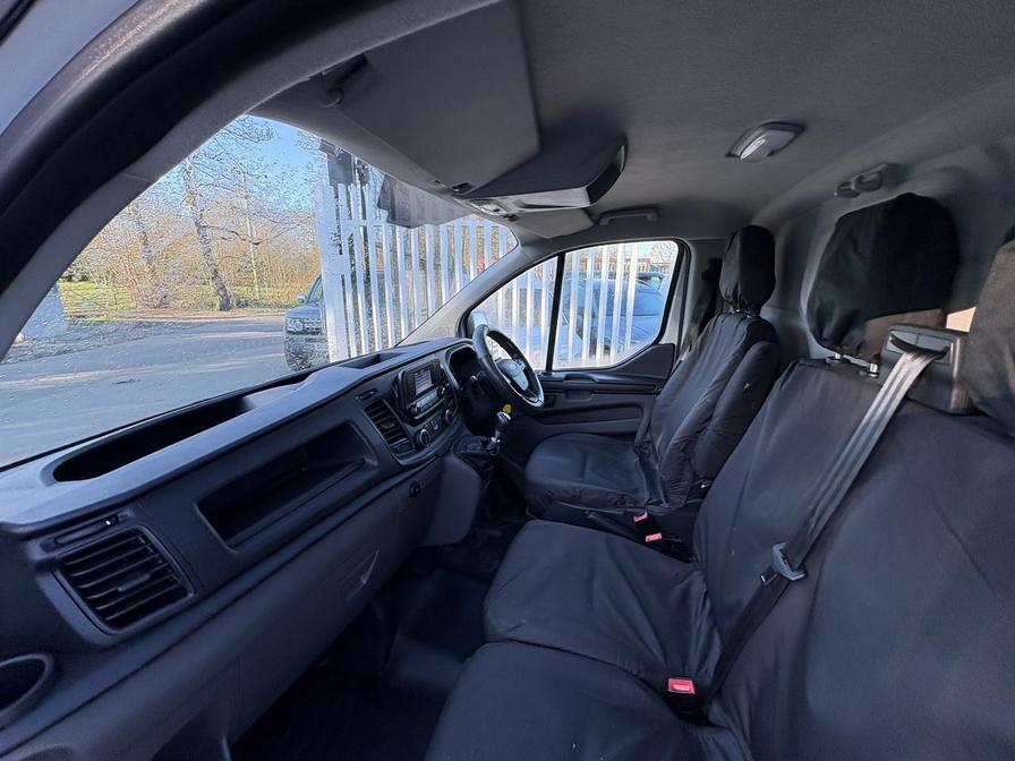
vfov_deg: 85.7
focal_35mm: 14
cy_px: 380
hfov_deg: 102.1
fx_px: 411
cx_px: 508
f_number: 2.2
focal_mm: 2.22
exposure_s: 1/119
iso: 50
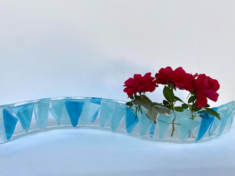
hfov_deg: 63.4
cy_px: 83
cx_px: 111
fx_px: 190
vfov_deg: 49.8
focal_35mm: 28
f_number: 1.8
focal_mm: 4.25
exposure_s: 1/144
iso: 32
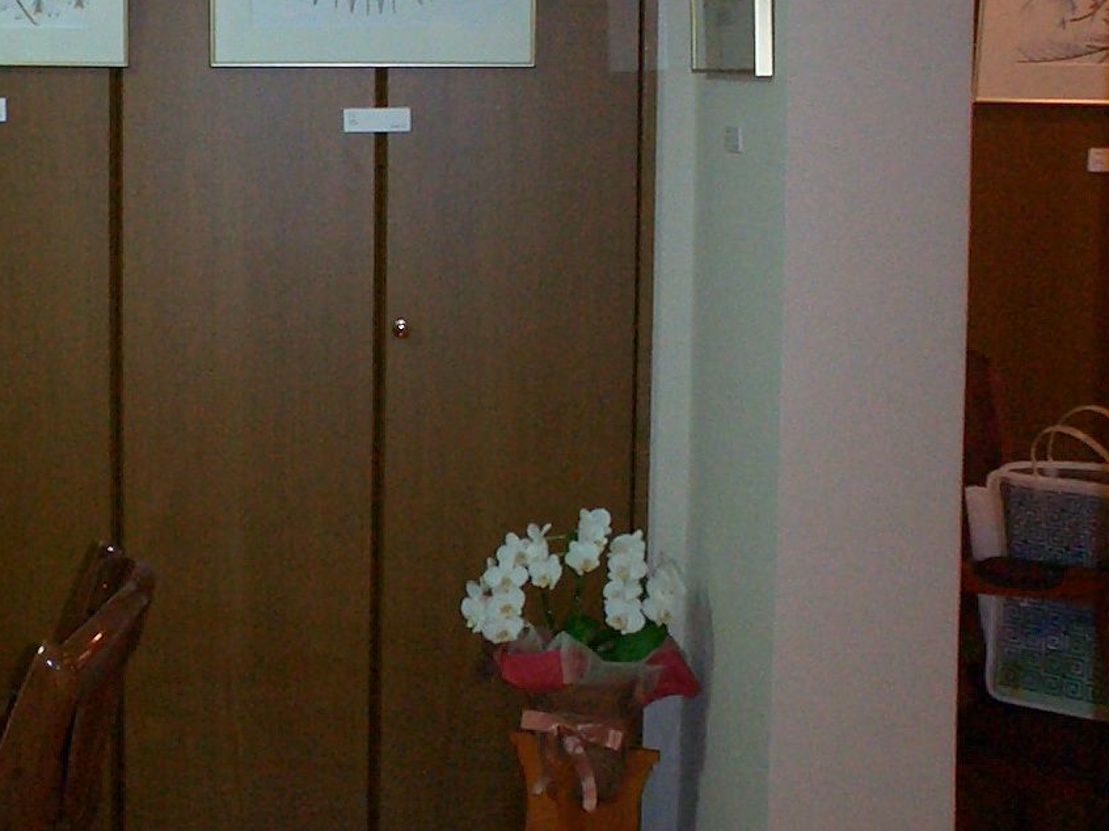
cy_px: 295
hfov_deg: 27.4
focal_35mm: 70
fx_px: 2242
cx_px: 286
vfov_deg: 20.9
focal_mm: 5.6
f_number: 3.5
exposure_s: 1/40
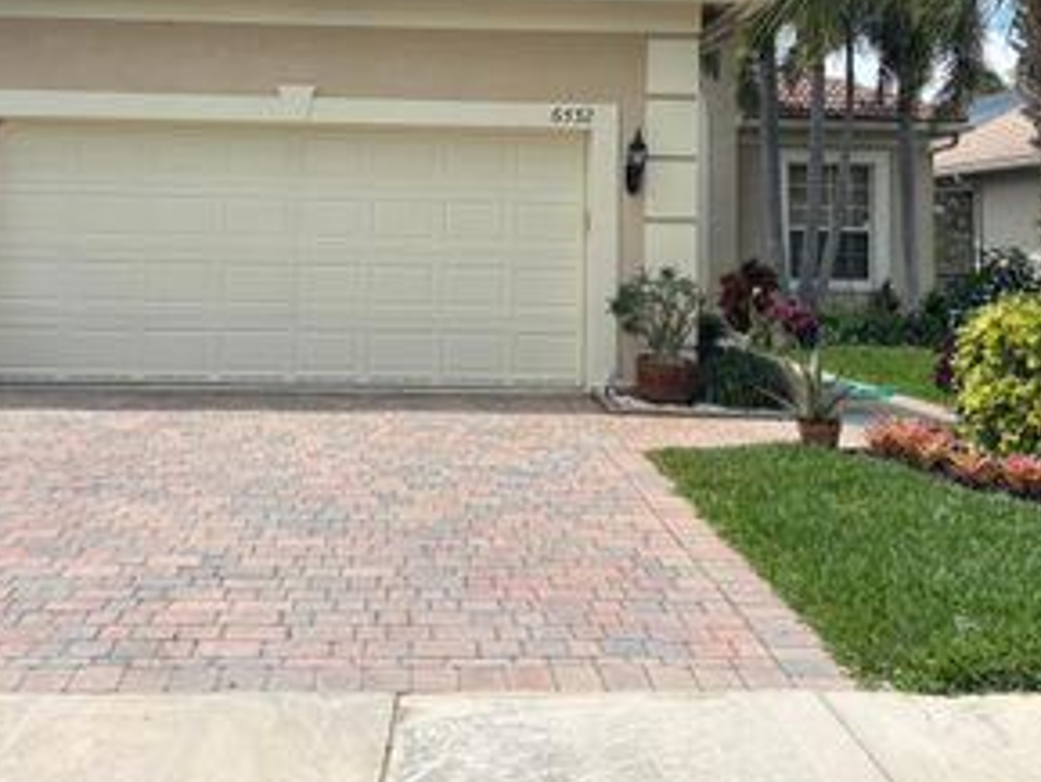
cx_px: 468
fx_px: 1354
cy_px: 128
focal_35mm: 45
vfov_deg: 31.2
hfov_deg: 42.0
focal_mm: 5.96
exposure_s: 1/2151
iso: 50
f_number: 1.6
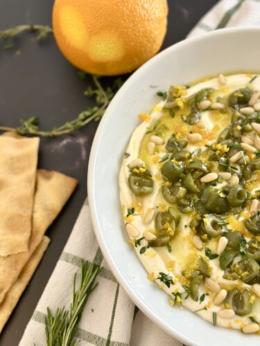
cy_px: 173
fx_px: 481
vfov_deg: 39.7
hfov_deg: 30.3
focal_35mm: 48
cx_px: 130
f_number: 1.78
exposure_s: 1/121
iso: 64
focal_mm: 6.86
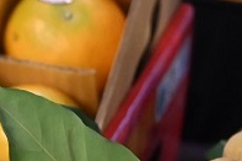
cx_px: -287
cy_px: 193
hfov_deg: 6.5
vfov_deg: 4.5
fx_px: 2042
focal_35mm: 304
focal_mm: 44
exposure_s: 1/250
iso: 5600
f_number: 4
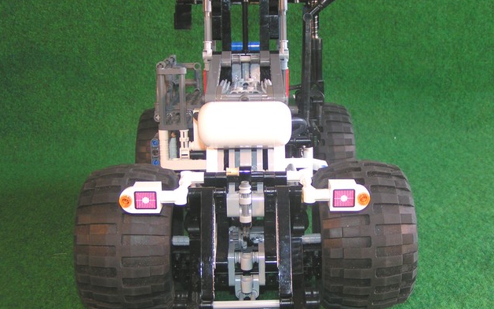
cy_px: 153
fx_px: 552
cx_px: 247
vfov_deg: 31.2
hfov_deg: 48.2
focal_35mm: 41
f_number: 2.8
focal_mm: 5.8
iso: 125
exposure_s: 1/40
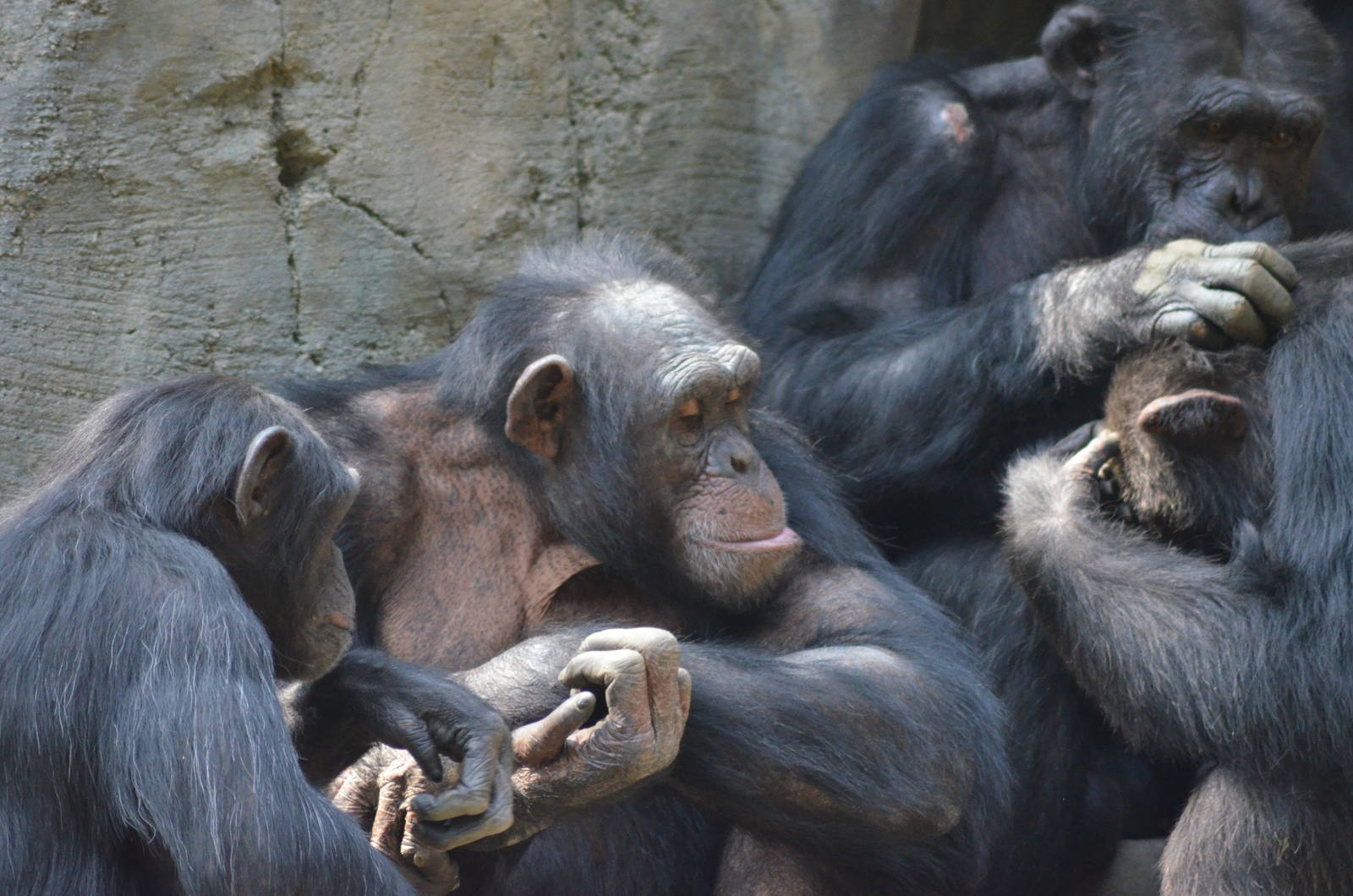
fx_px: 16879
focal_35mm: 450
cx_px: 676
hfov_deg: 4.6
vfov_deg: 3.0
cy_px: 448
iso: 2800
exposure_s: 1/500
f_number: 5.6
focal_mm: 300
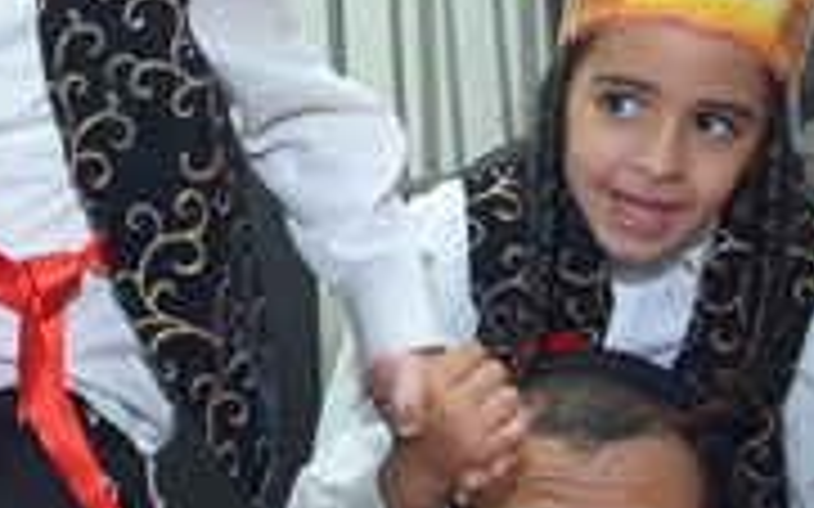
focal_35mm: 304
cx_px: -202
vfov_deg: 4.3
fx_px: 6748
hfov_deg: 6.8
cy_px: 445
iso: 1250
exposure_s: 1/100
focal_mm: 45
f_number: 6.3
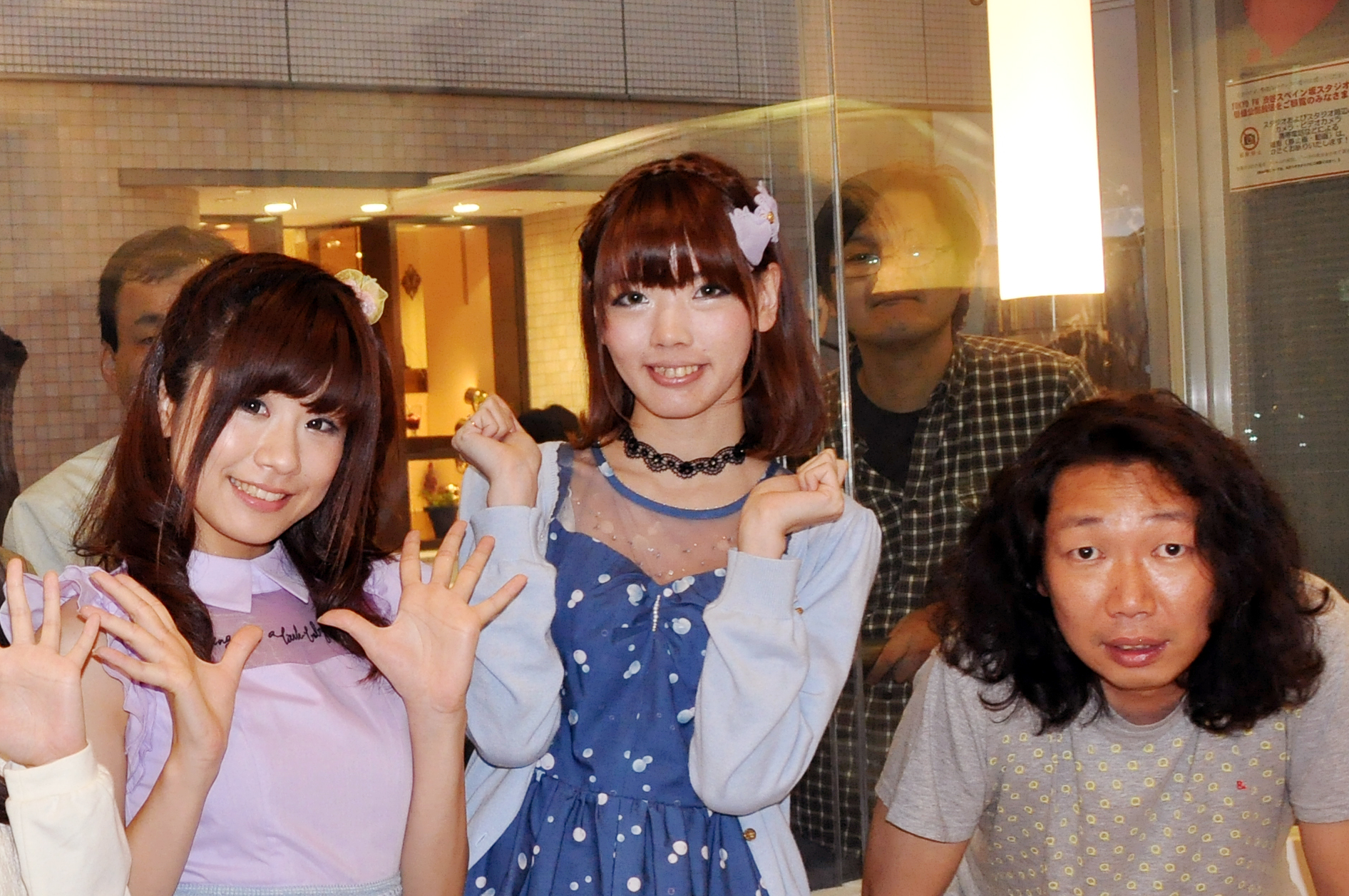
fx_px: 2545
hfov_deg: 28.4
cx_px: 105
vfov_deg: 19.9
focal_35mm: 68
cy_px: 575
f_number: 3.5
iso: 800
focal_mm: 20
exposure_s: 1/60
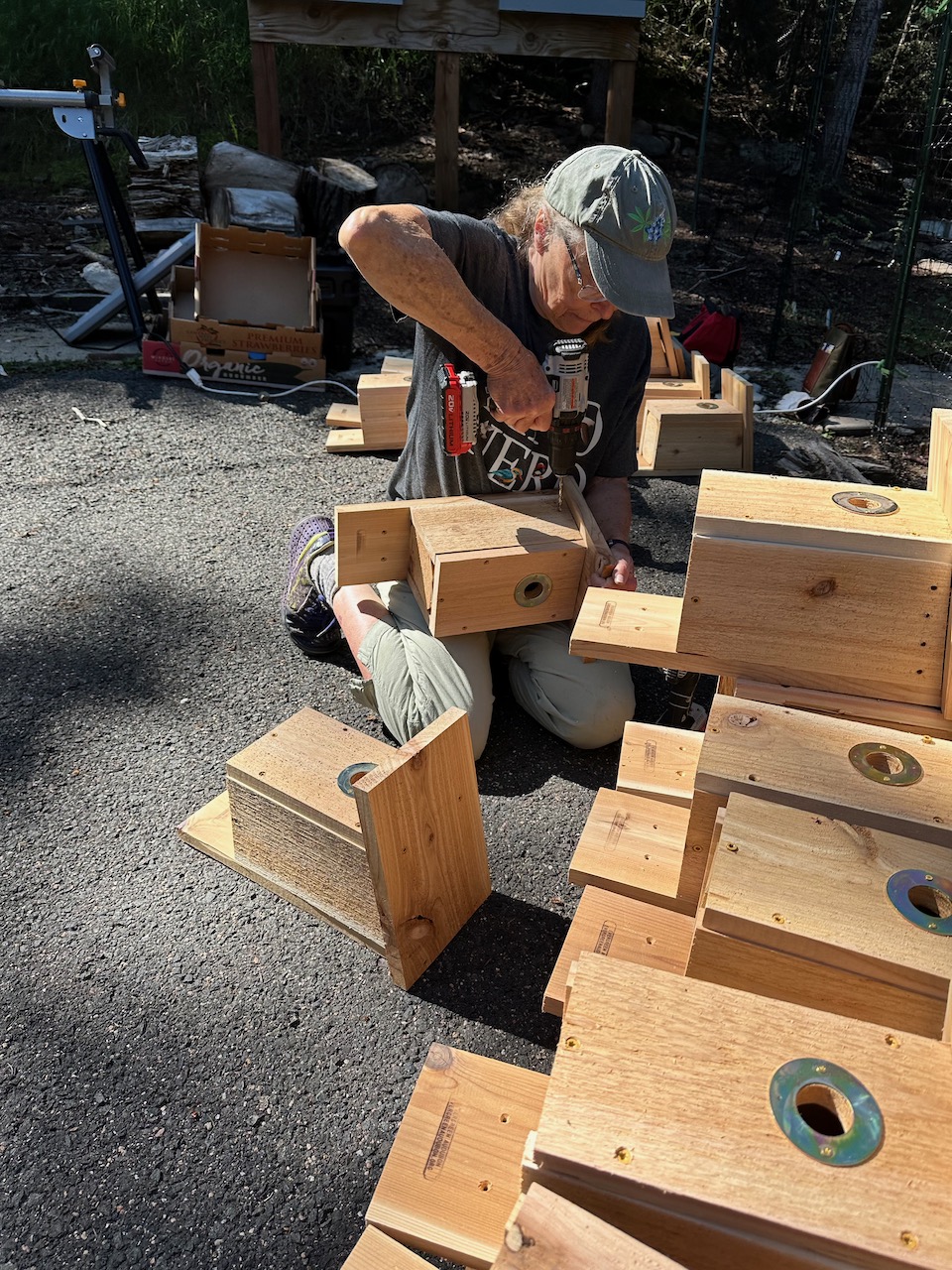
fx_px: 880
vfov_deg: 71.6
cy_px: 635
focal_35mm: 24
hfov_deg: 56.8
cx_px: 476
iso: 80
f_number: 1.78
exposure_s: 1/2155
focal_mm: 6.86
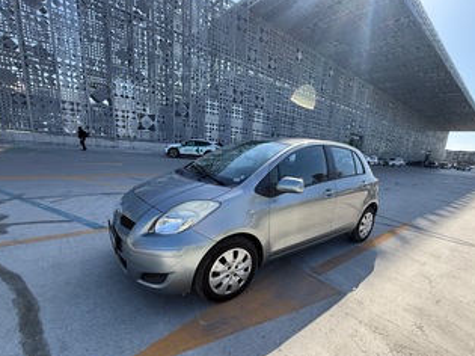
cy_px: 196
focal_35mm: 16
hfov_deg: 94.2
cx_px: 261
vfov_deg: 77.8
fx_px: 219
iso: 50
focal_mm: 2.22
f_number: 2.2
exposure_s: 1/864
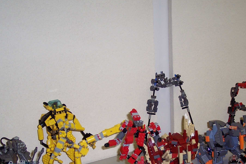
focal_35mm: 64
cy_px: 133
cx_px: 142
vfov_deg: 21.0
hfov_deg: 31.4
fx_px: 437
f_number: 2.8
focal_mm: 8
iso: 100
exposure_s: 1/60
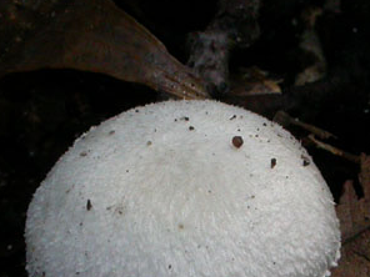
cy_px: 337
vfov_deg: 3.6
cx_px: 215
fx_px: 4446
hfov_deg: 4.8
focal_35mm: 416
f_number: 10.3
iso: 200
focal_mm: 32
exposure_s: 1/30
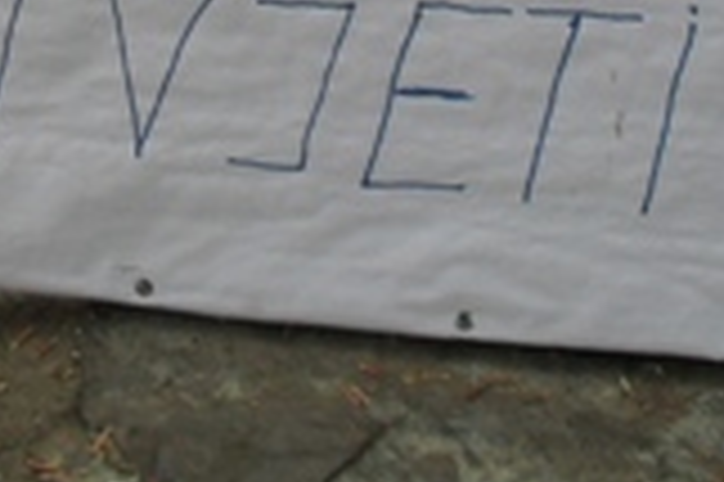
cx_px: 337
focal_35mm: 145
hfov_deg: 14.2
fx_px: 2913
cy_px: -509
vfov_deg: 8.9
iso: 100
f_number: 3.2
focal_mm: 6.3
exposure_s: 1/125
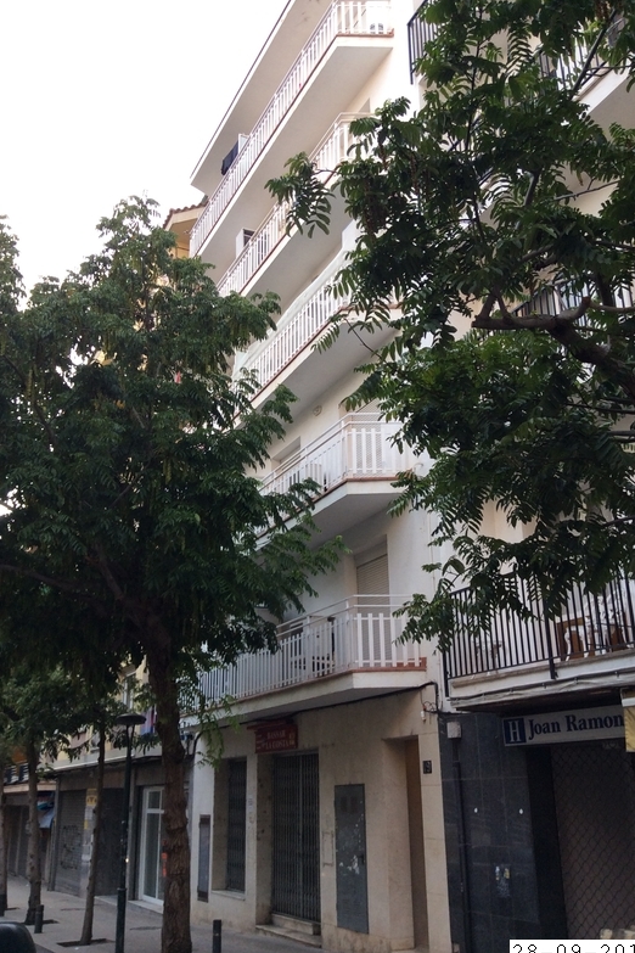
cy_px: 477
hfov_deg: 37.8
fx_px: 926
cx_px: 307
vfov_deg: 54.4
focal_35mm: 35
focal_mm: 3.3
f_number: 2.4
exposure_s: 1/120
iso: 40
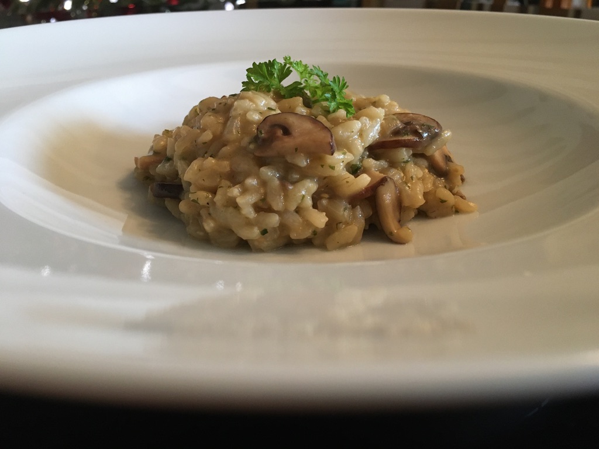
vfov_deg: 48.2
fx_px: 502
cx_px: 300
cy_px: 224
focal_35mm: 29
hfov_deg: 61.7
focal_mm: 4.15
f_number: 2.2
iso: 200
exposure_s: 1/20
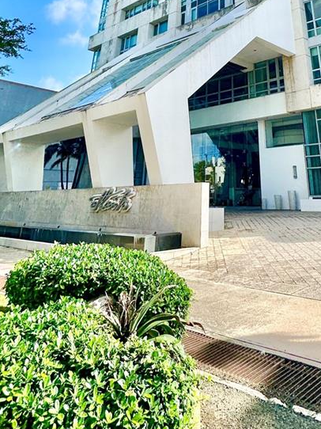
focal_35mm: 31
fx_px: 384
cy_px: -16
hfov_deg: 44.3
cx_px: 228
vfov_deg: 46.8
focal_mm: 2.22
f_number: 2.2
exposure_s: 1/1082
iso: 40
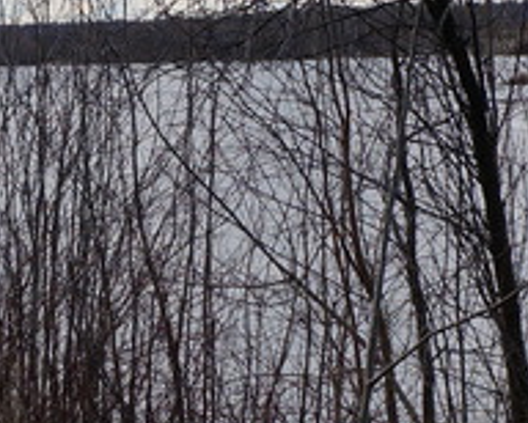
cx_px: 270
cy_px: -4
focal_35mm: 180
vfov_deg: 8.5
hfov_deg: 10.7
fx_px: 2817
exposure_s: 1/160
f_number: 9
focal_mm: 29
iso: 100
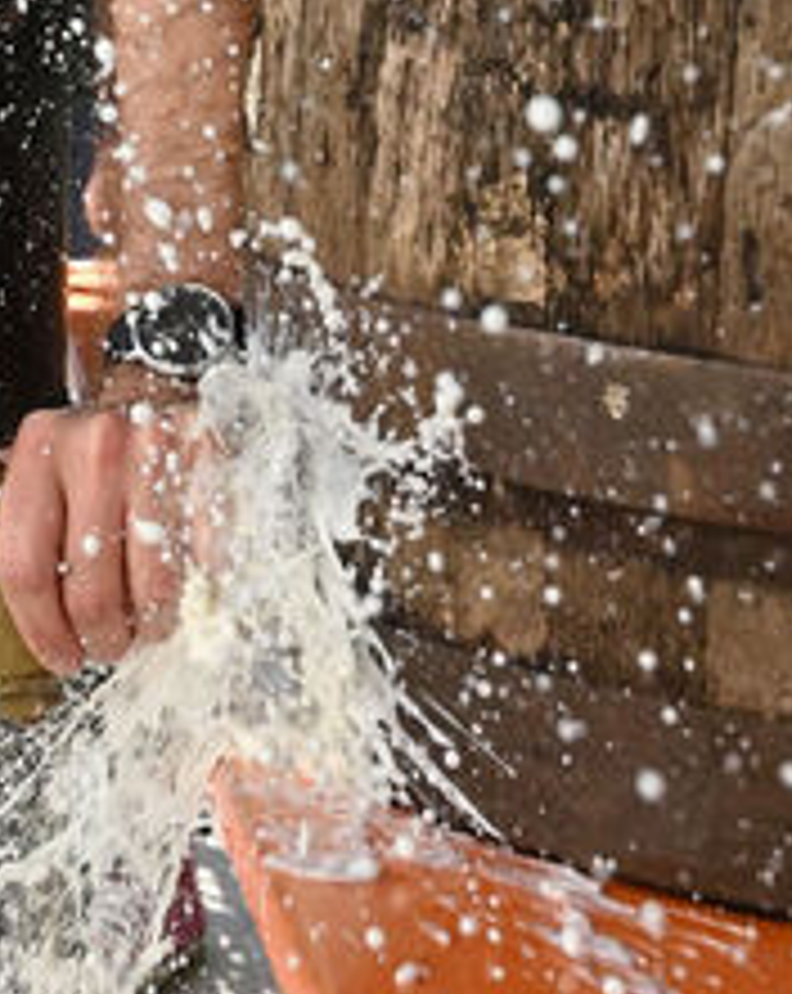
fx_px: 2850
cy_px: -232
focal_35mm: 97
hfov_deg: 14.4
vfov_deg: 18.6
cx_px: -522
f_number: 4
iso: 1000
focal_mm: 19
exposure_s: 1/2000
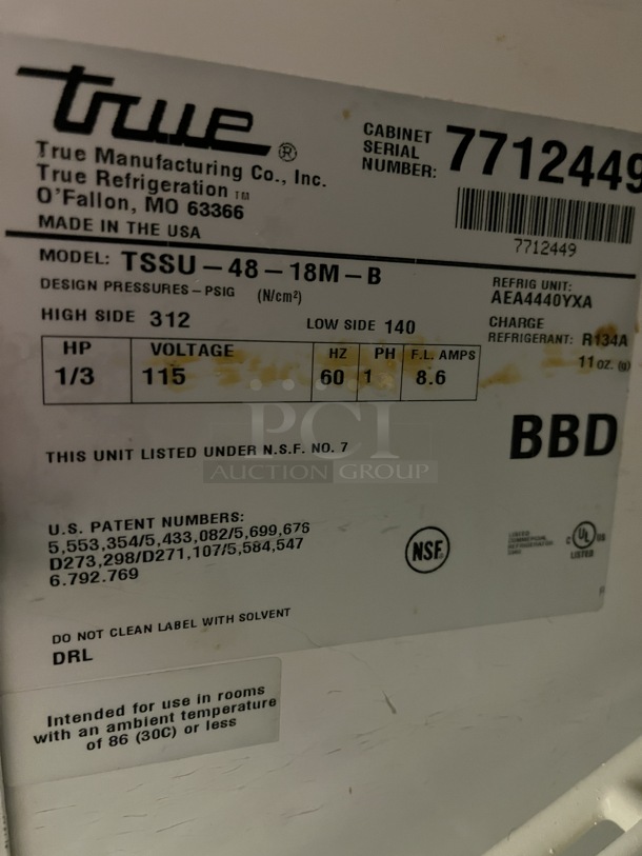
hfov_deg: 53.1
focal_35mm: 26
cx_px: 321
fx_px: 643
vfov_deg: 67.3
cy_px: 428
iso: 800
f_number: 1.6
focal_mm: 5.1
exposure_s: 1/30
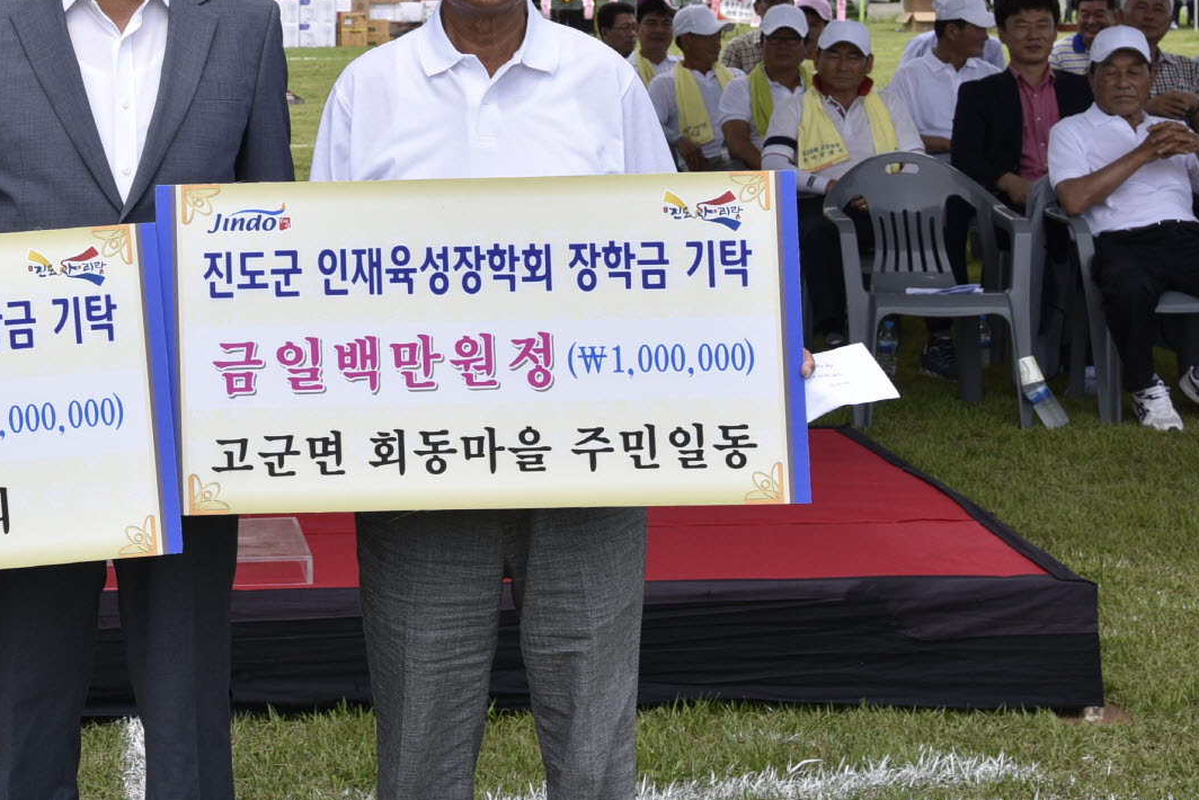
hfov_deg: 21.9
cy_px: 83
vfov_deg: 14.9
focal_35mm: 91
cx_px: 133
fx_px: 3031
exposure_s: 1/160
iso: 100
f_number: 10
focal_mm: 44
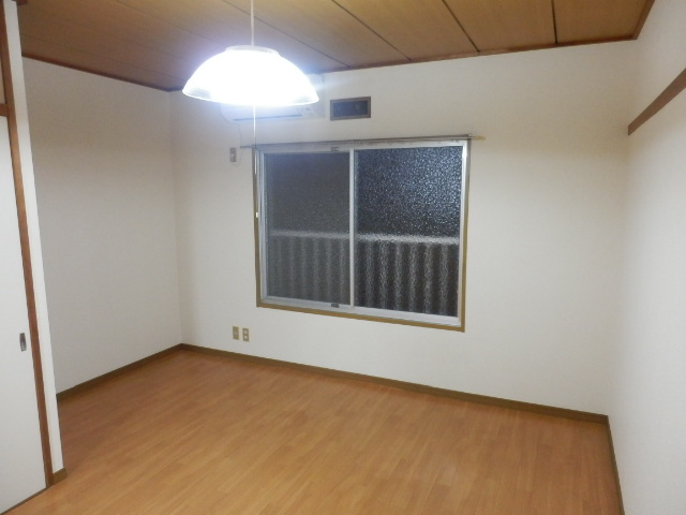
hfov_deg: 71.6
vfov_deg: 56.8
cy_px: 258
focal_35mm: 24
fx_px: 476
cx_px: 343
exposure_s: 1/15
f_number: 3
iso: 800
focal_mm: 4.2
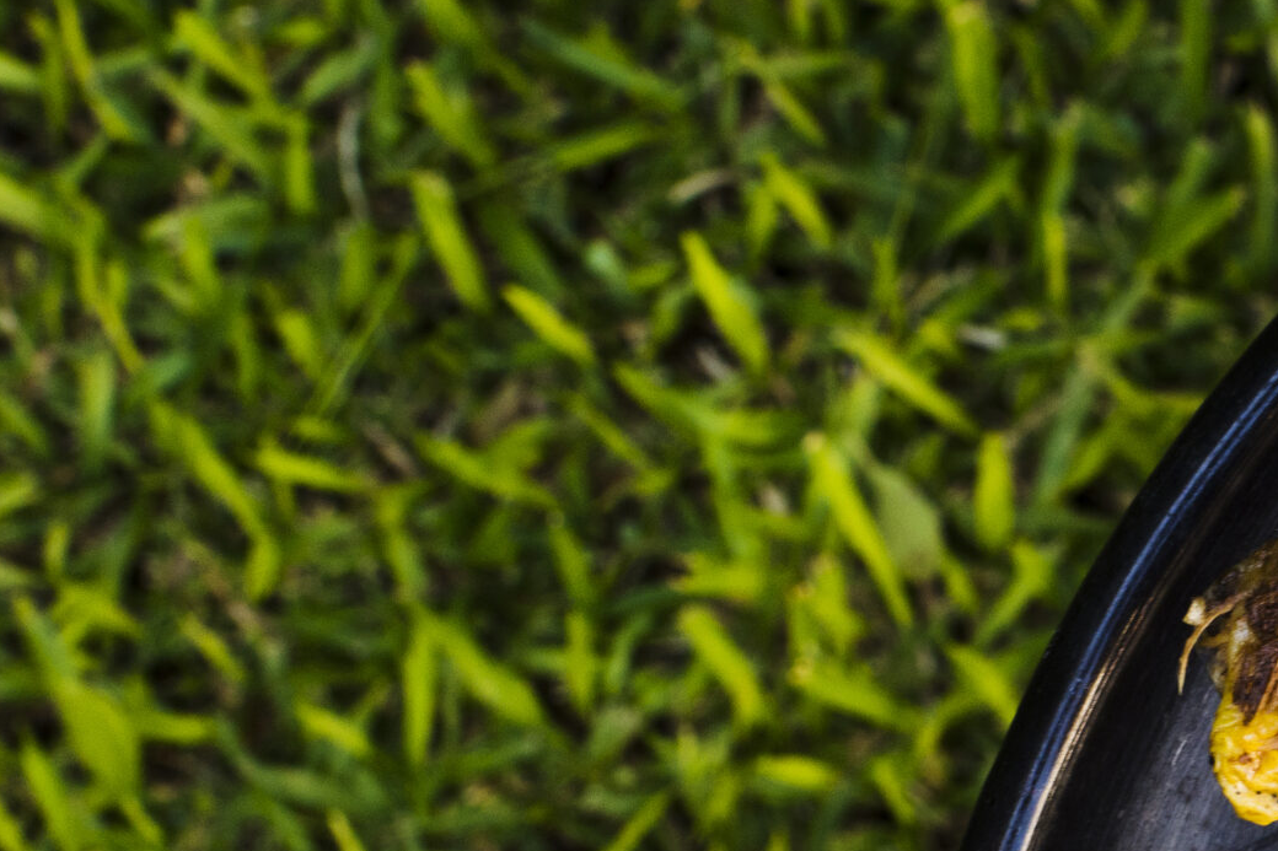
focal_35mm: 129
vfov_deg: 10.6
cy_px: 690
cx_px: 1314
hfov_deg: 15.5
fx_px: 4587
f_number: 7.1
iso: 500
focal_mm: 35
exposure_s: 1/60
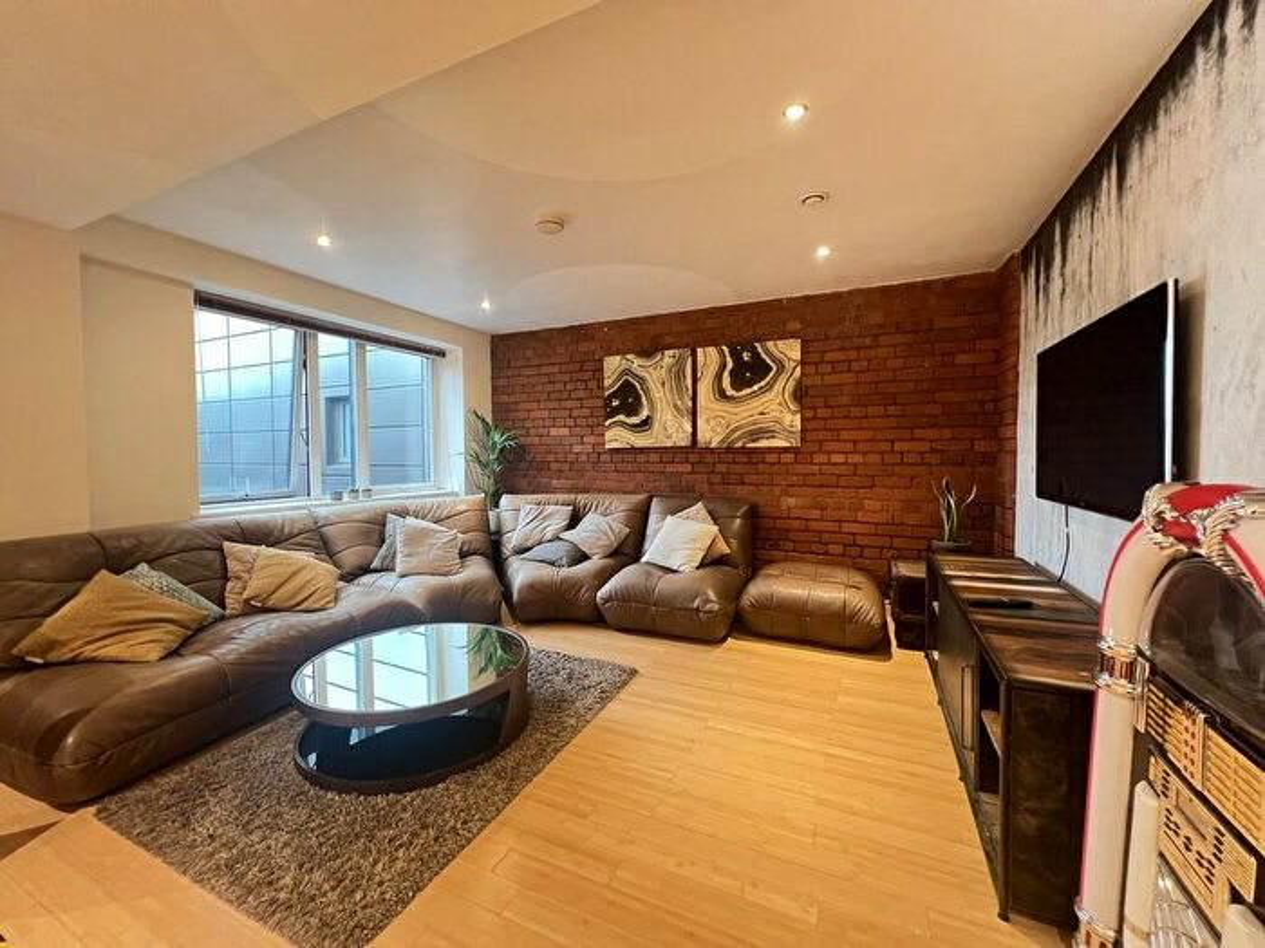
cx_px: 632
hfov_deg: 106.2
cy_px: 474
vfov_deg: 89.9
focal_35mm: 13
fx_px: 475
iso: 640
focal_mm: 1.57
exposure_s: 1/50
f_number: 1.8
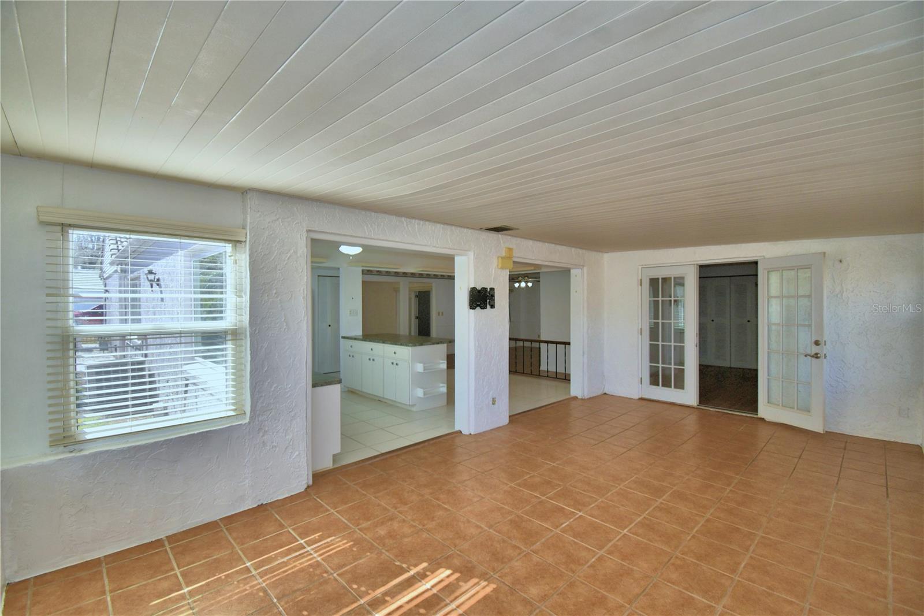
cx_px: 462
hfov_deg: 100.4
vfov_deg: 77.3
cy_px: 308
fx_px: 385
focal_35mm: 15
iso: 100
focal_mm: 10
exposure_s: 1/250
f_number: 4.5
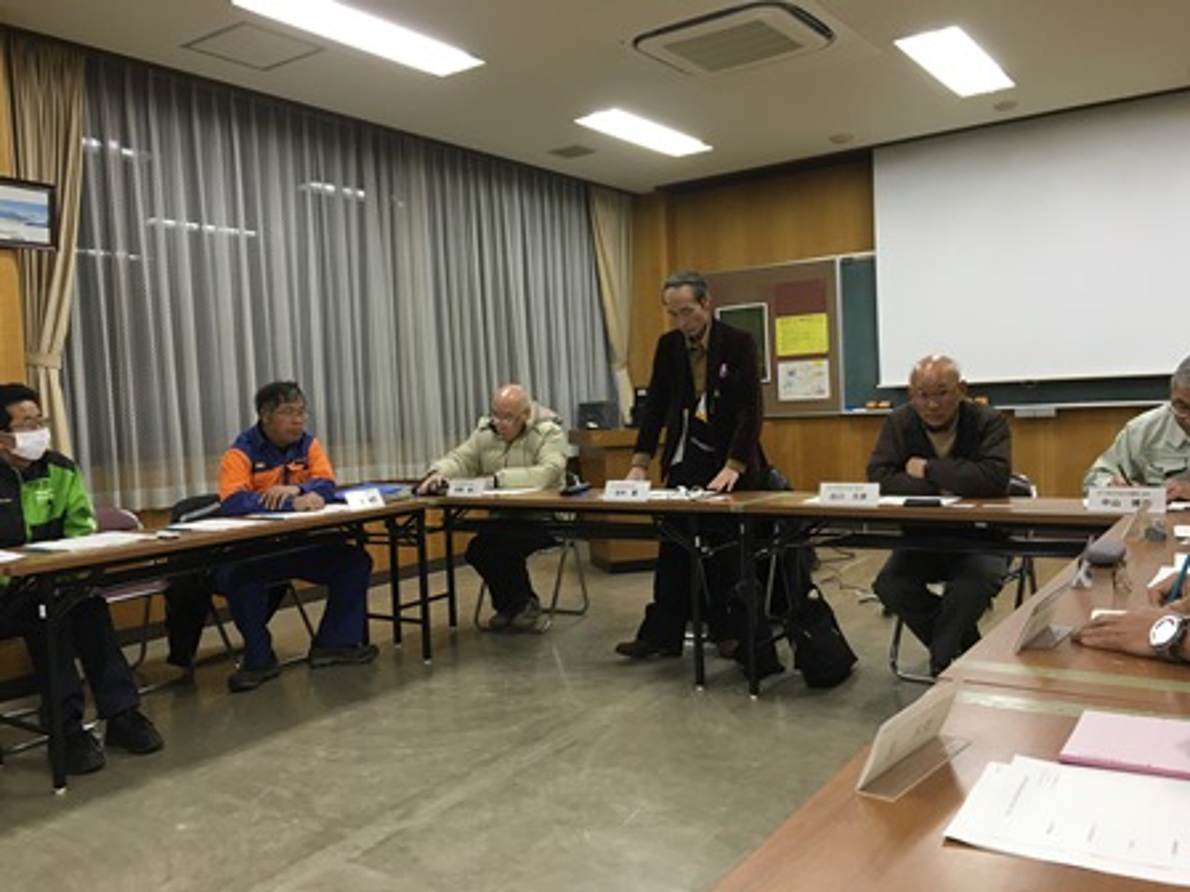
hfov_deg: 61.7
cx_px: 595
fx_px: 997
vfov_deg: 48.2
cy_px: 446
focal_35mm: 29
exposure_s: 1/30
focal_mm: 4.15
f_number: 2.2
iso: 80
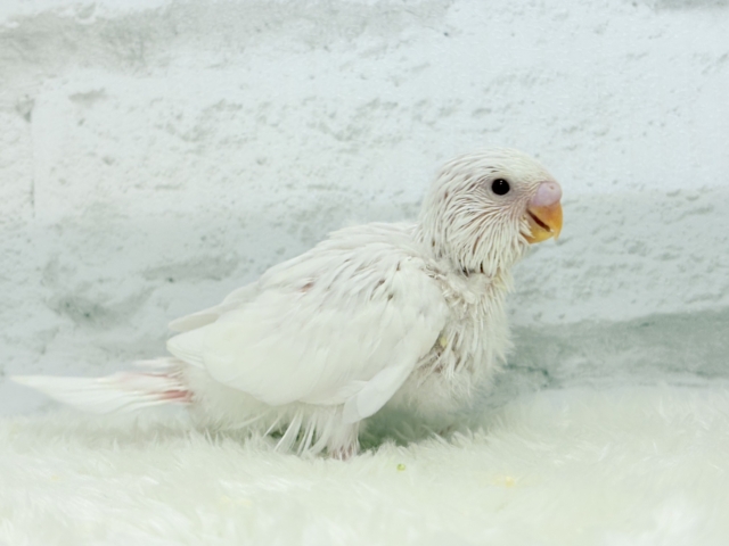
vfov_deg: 28.0
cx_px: 364
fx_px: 1095
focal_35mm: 52
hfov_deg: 36.8
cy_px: 273
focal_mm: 5.96
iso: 32
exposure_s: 1/50
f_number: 1.6
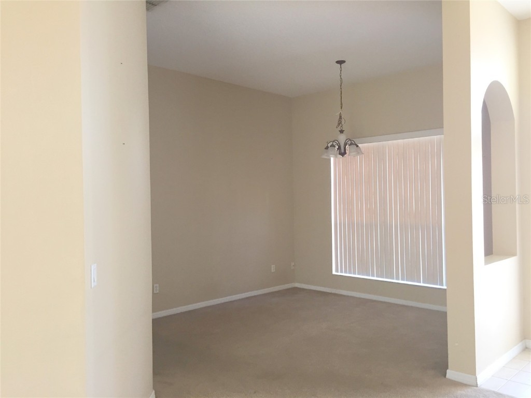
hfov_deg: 61.7
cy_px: 199
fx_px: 445
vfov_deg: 48.2
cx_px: 266
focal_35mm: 29
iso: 125
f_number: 2.2
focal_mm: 4.15
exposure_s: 1/30
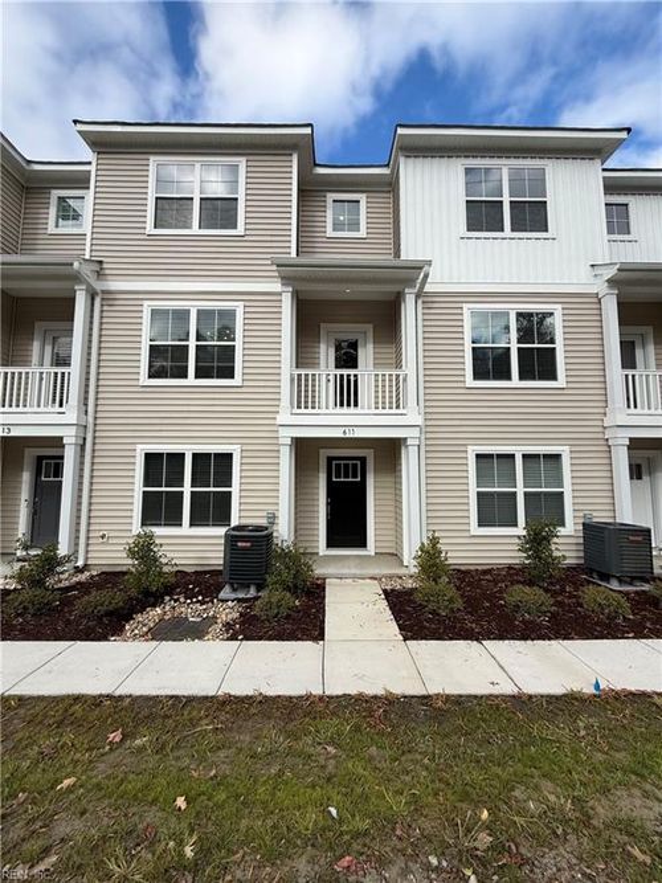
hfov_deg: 85.7
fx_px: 357
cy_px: 442
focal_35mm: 14
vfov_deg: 102.1
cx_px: 331
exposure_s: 1/1285
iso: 50
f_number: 2.2
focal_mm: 2.22
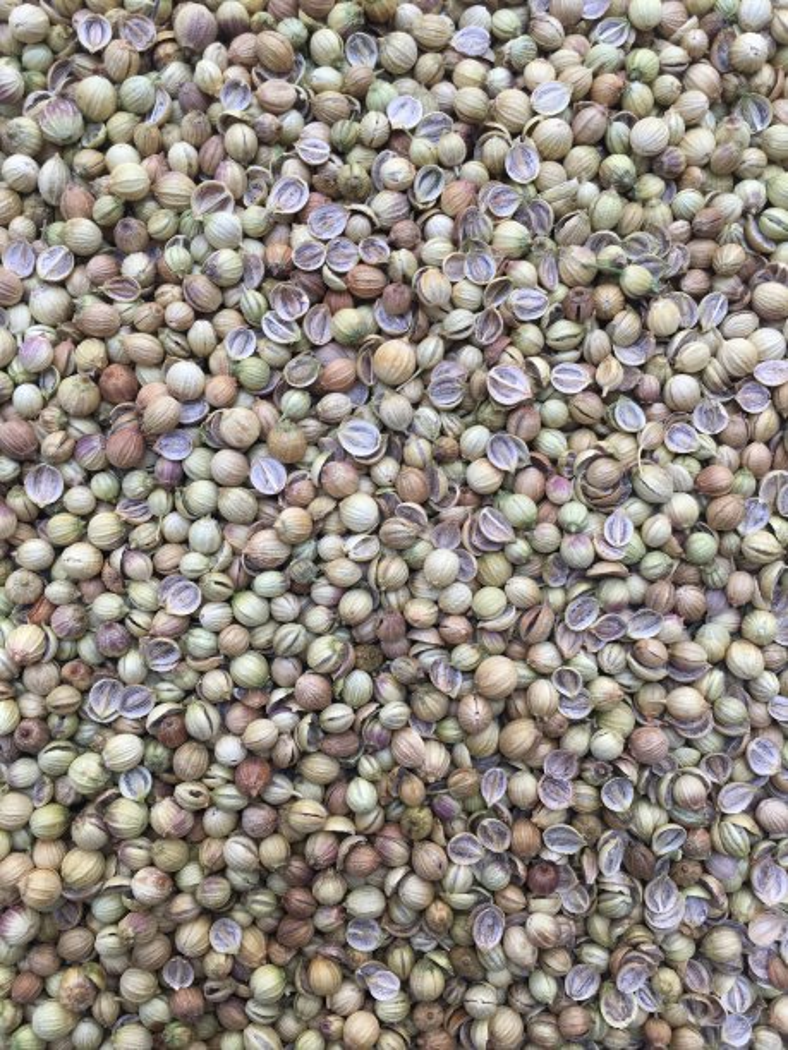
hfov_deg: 48.2
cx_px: 394
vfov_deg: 61.7
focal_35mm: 29
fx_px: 880
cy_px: 525
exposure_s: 1/100
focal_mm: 4.15
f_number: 2.2
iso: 40
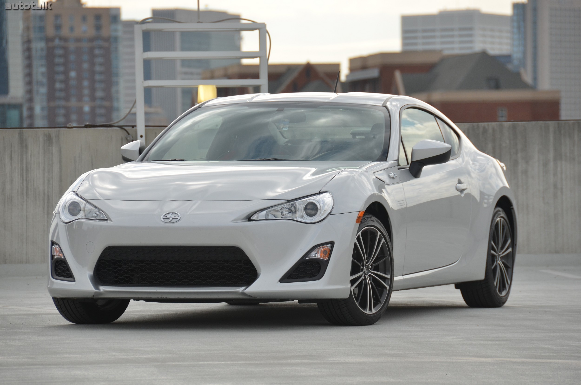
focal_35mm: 255
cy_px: 192
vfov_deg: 5.4
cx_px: 290
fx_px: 4107
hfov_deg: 8.1
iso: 400
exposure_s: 1/1600
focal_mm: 170
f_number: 6.3
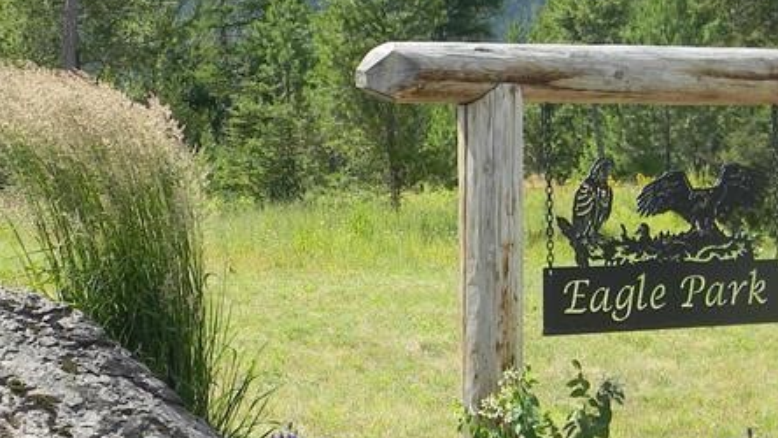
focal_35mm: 103
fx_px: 2125
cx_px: 194
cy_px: 230
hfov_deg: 20.6
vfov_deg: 11.8
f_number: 3.8
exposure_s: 1/365
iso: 80
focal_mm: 7.3
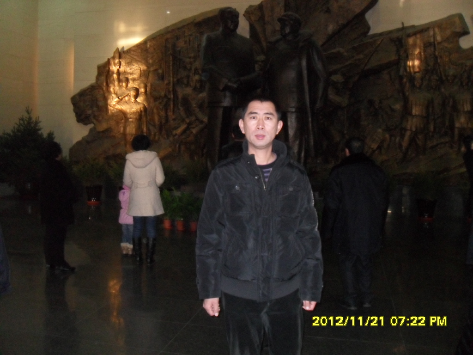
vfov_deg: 40.7
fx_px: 478
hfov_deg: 52.6
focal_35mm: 35
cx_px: 236
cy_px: 178
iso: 320
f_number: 2.8
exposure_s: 1/45
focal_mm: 6.2
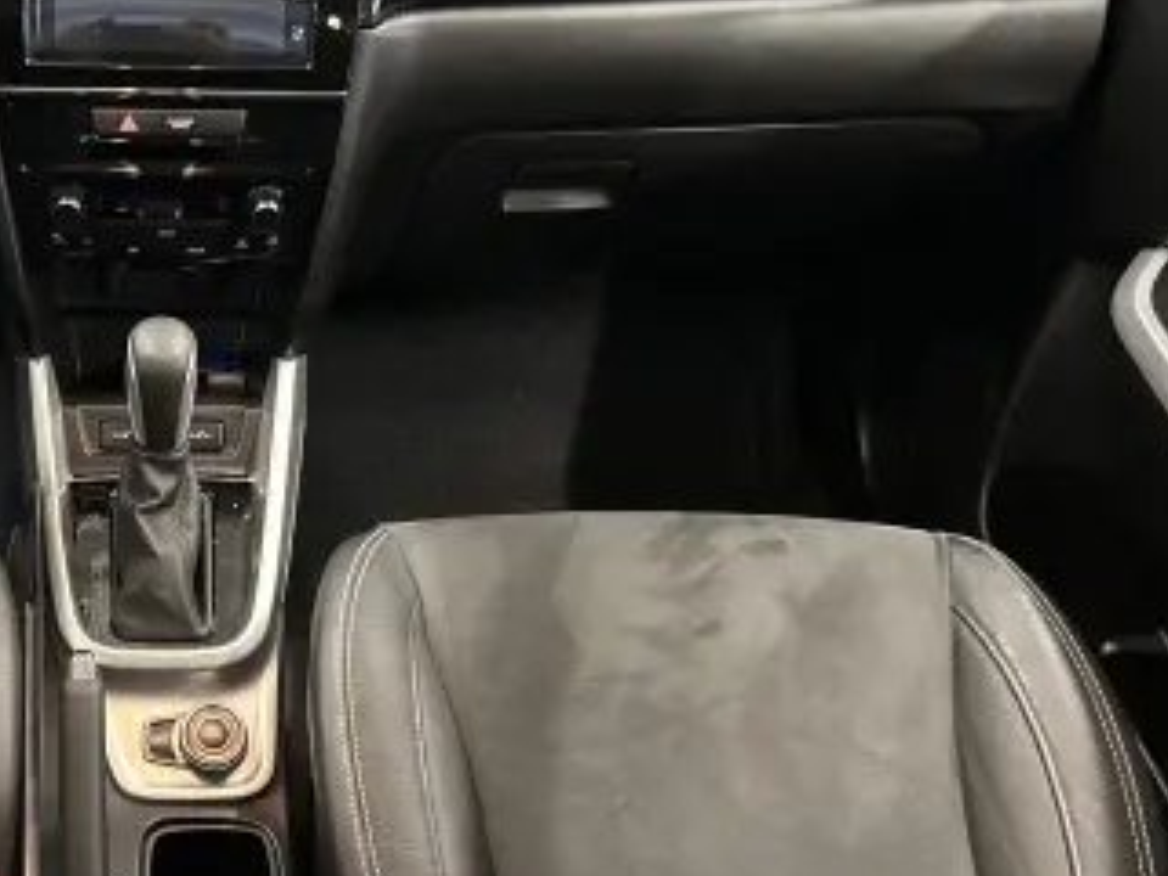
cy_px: 339
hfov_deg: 35.3
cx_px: 190
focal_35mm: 52
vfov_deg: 28.0
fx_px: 1755
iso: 500
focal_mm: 5.7
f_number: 1.5
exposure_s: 1/33
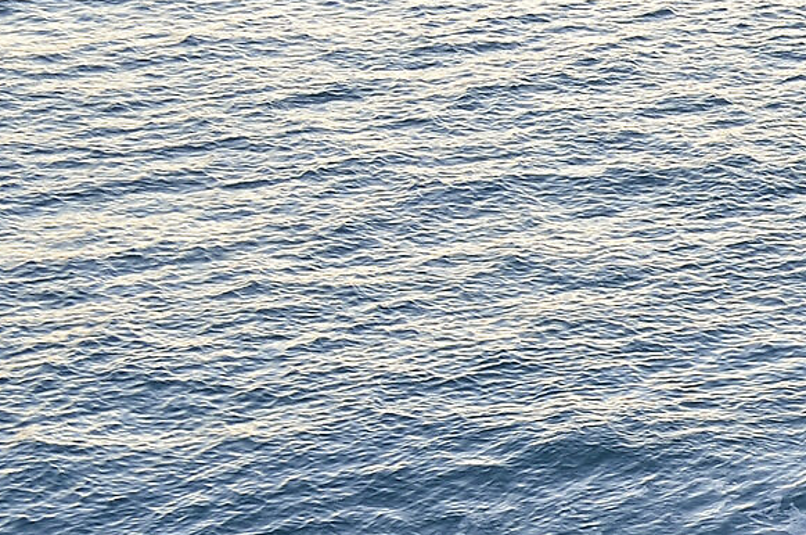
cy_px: 491
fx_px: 3040
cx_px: 1386
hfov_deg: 13.7
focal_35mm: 136
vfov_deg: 10.0
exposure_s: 1/25
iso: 100
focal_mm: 22
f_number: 6.3
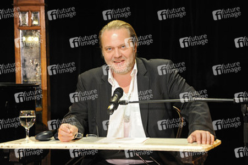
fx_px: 895
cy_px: 82
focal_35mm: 130
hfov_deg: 15.8
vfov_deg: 10.5
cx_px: 124
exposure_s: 1/100
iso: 2500
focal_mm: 130
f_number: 5.6
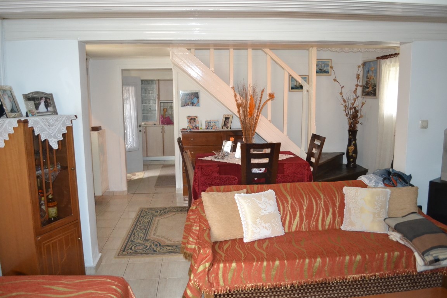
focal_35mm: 27
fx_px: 335
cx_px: 224
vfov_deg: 47.9
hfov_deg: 67.4
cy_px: 149
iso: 2800
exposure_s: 1/60
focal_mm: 18
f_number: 3.5
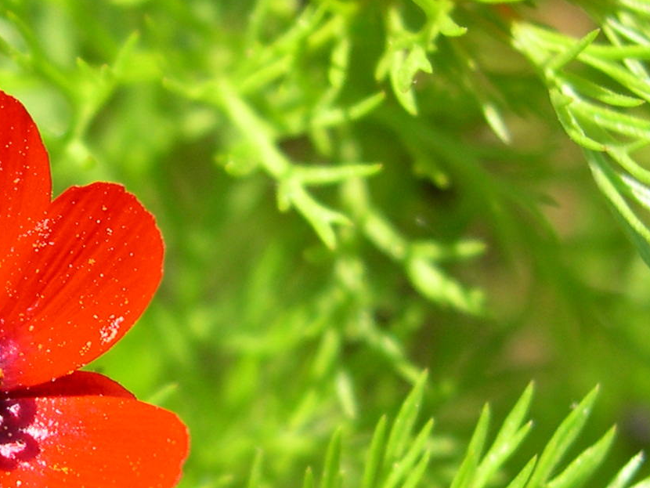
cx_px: -109
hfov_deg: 18.0
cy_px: 320
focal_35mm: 104
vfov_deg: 14.2
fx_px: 1953
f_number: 2.8
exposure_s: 1/522
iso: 100
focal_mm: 8
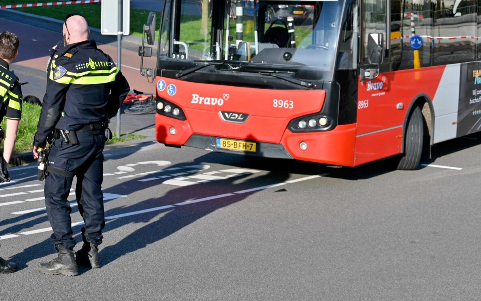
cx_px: 120
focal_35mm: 76
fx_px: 996
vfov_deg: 17.1
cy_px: 95
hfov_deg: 26.8
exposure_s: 1/320
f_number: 7.1
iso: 100
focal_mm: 46
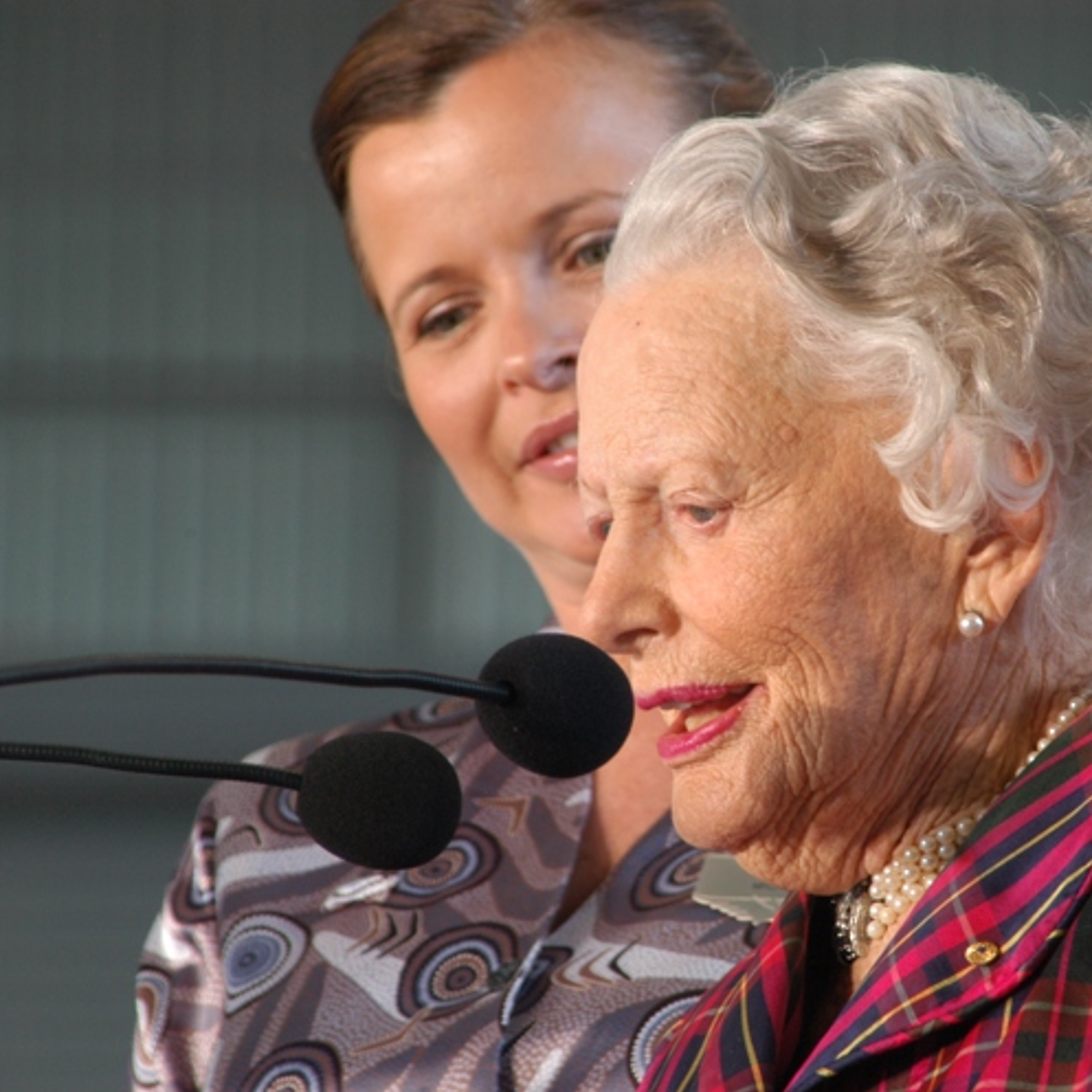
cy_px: 545
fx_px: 15133
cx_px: 765
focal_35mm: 424
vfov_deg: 4.1
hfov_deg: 4.1
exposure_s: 1/40
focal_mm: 220
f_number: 10
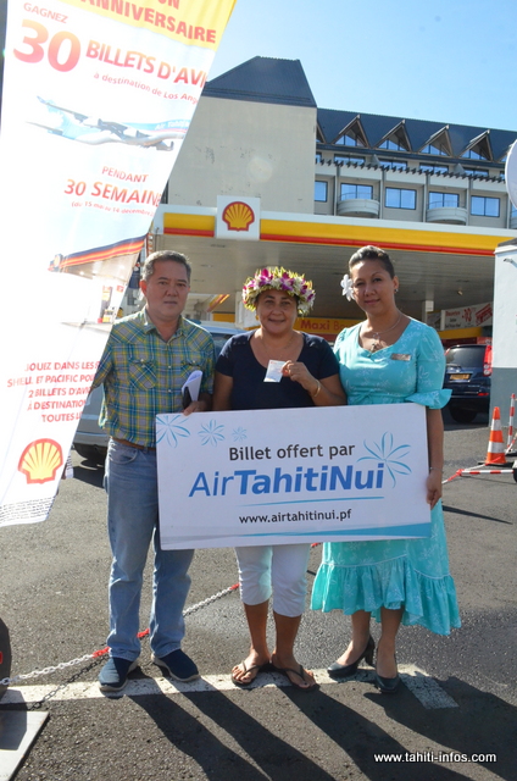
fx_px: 714
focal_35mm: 33
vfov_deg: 57.3
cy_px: 390
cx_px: 258
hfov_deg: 39.8
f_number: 16
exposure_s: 1/1000
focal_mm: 22
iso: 2500
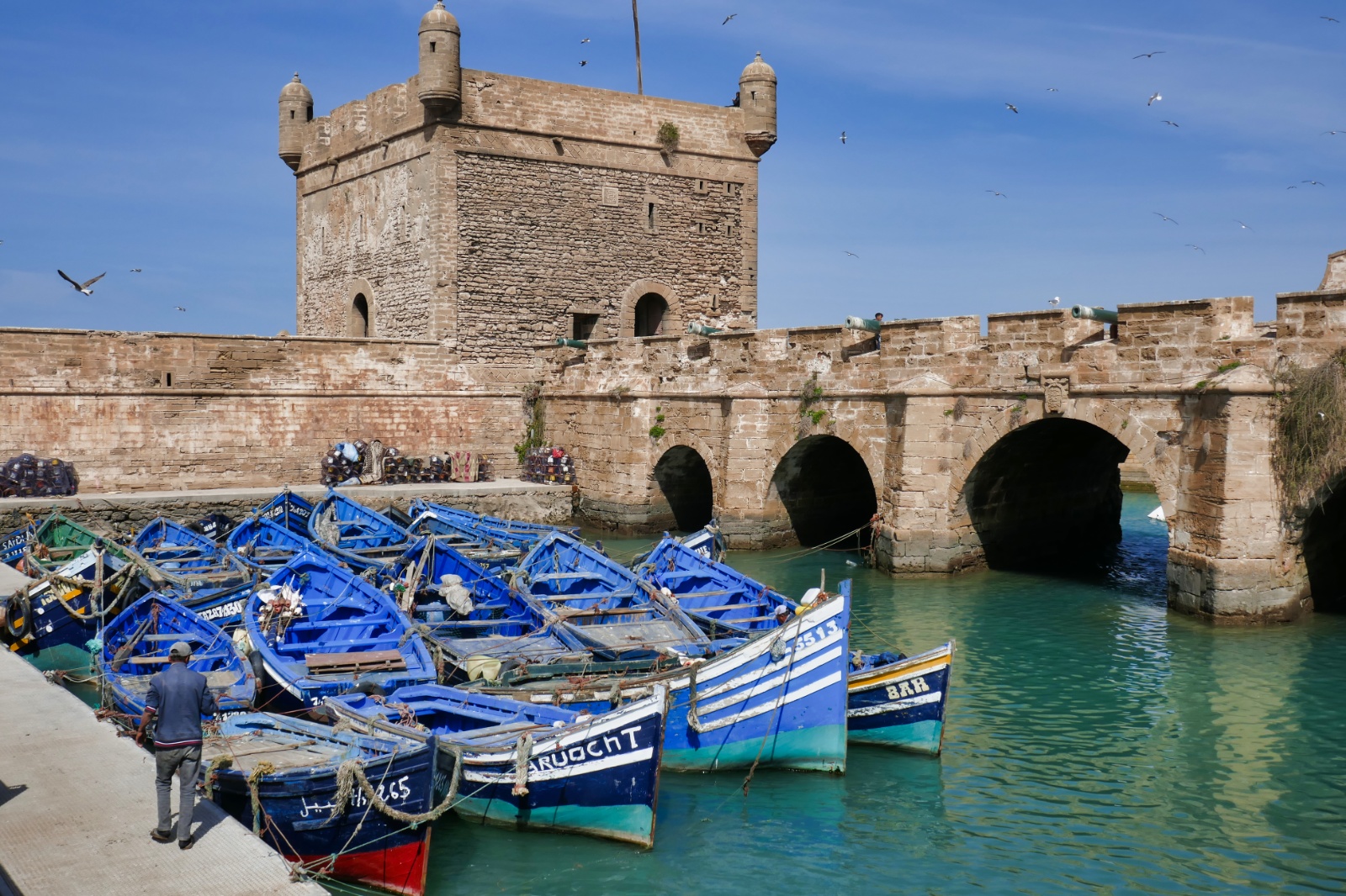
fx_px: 1383
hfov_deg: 51.9
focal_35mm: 37
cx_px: 673
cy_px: 448
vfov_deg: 35.9
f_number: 6.3
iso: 125
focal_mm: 13.6
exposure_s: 1/800
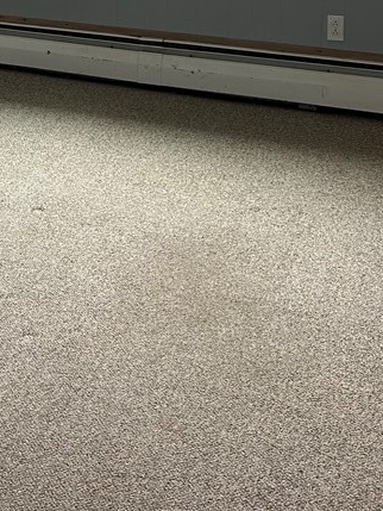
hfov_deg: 23.2
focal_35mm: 62
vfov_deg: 28.9
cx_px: 51
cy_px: -20
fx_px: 914
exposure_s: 1/121
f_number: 1.5
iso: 125
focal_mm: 5.7
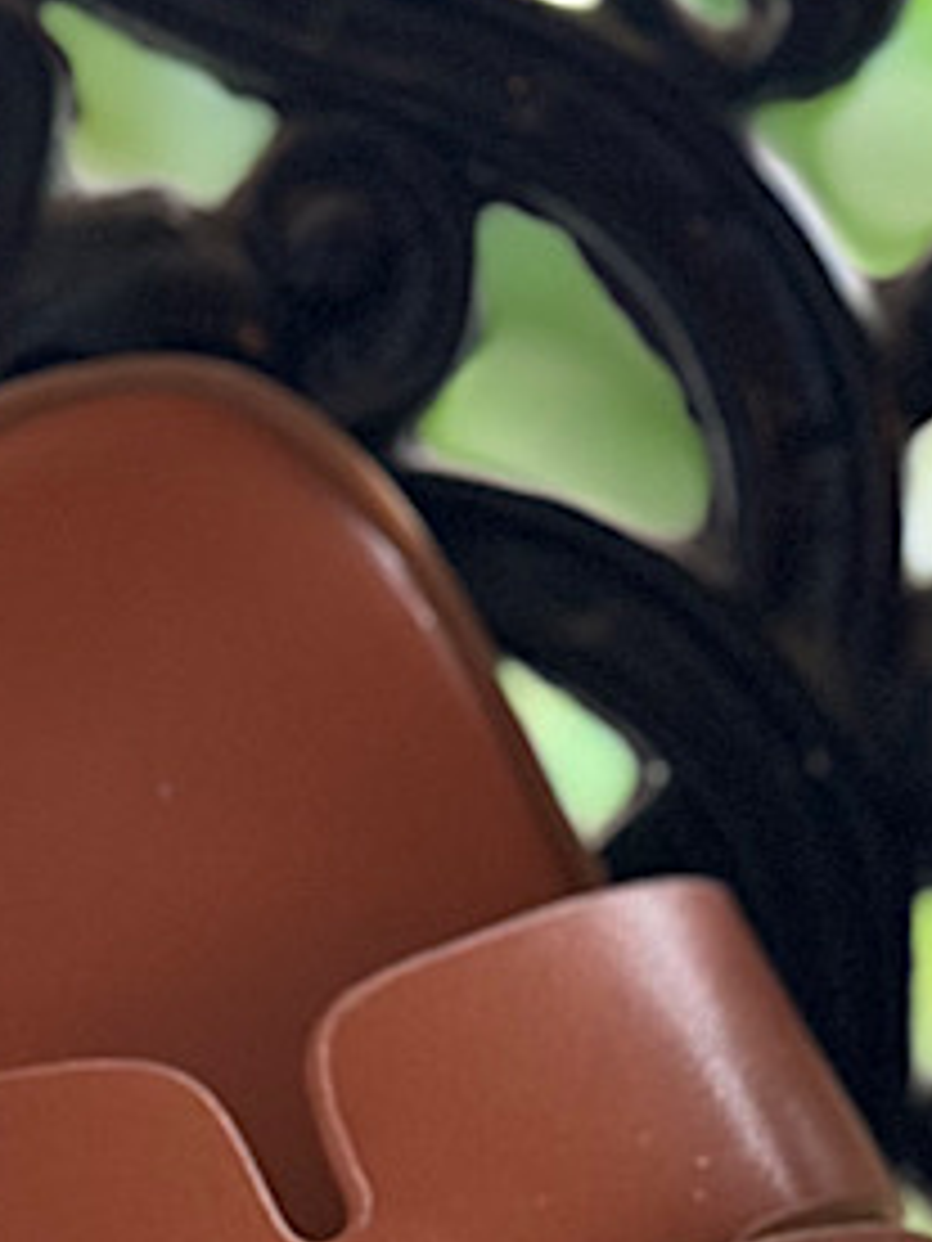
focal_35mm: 174
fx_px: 6246
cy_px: 2074
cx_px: 1081
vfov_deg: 10.8
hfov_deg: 8.5
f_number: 1.78
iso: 800
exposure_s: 1/35
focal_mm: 6.86
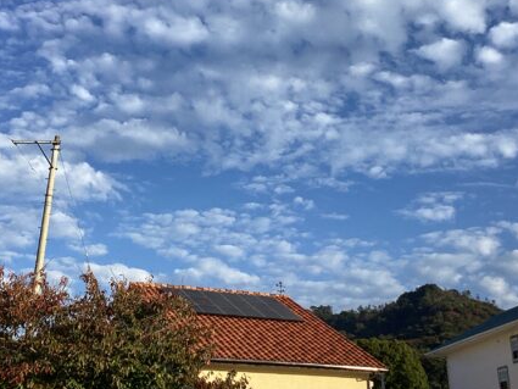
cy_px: 100
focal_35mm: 56
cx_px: 269
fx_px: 838
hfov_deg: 34.3
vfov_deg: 25.8
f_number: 2.4
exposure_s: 1/1181
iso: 25
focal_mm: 3.3
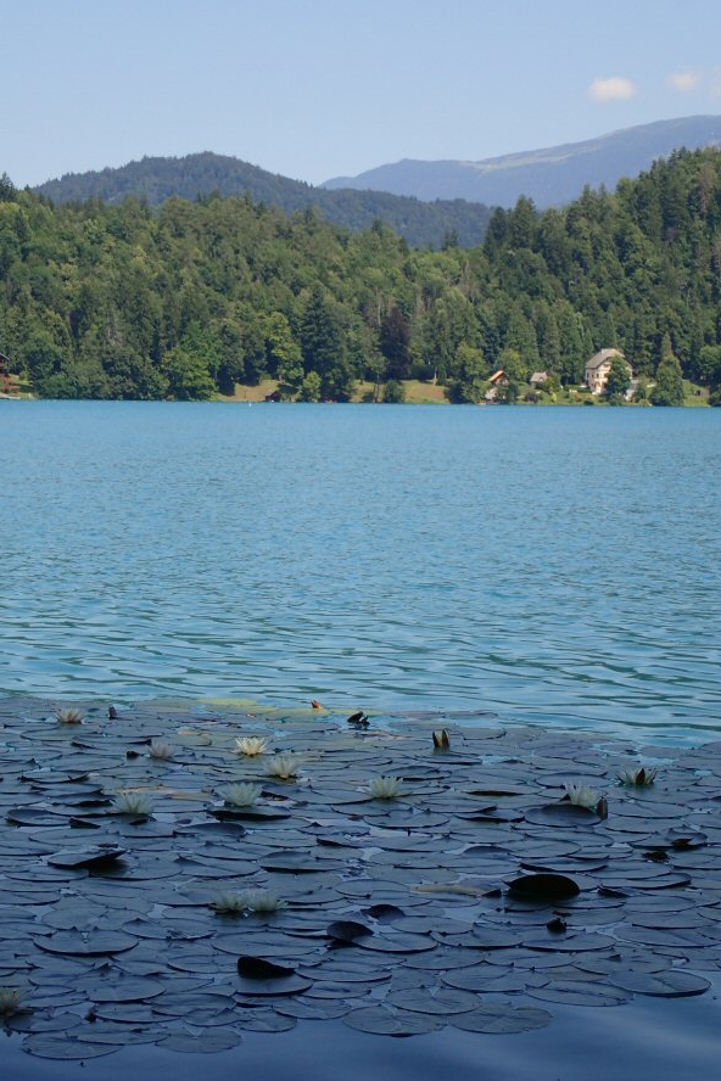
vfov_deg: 26.0
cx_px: 316
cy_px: 543
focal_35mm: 78
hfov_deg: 17.5
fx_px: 2343
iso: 100
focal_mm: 13.47
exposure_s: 1/320
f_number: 5.6
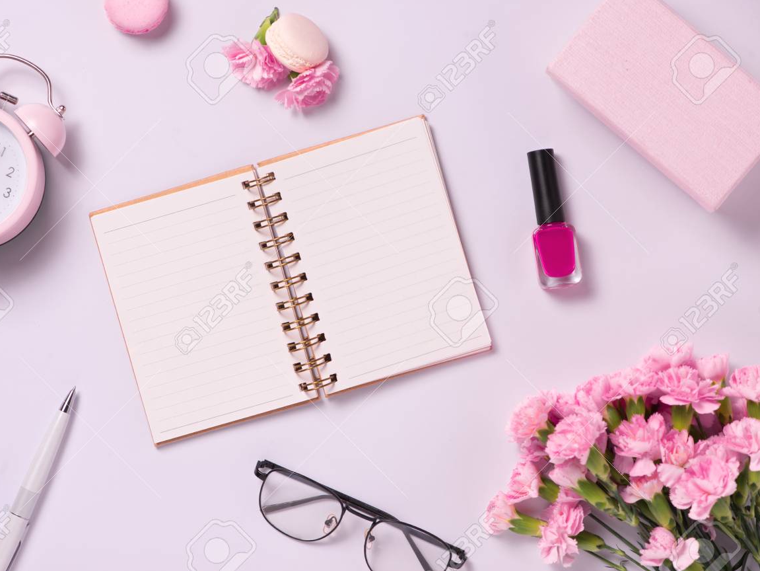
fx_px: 2504
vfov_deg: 13.0
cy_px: 285
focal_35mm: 114
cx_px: 337
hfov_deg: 17.3
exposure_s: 1/160
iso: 100
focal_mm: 105
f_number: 8
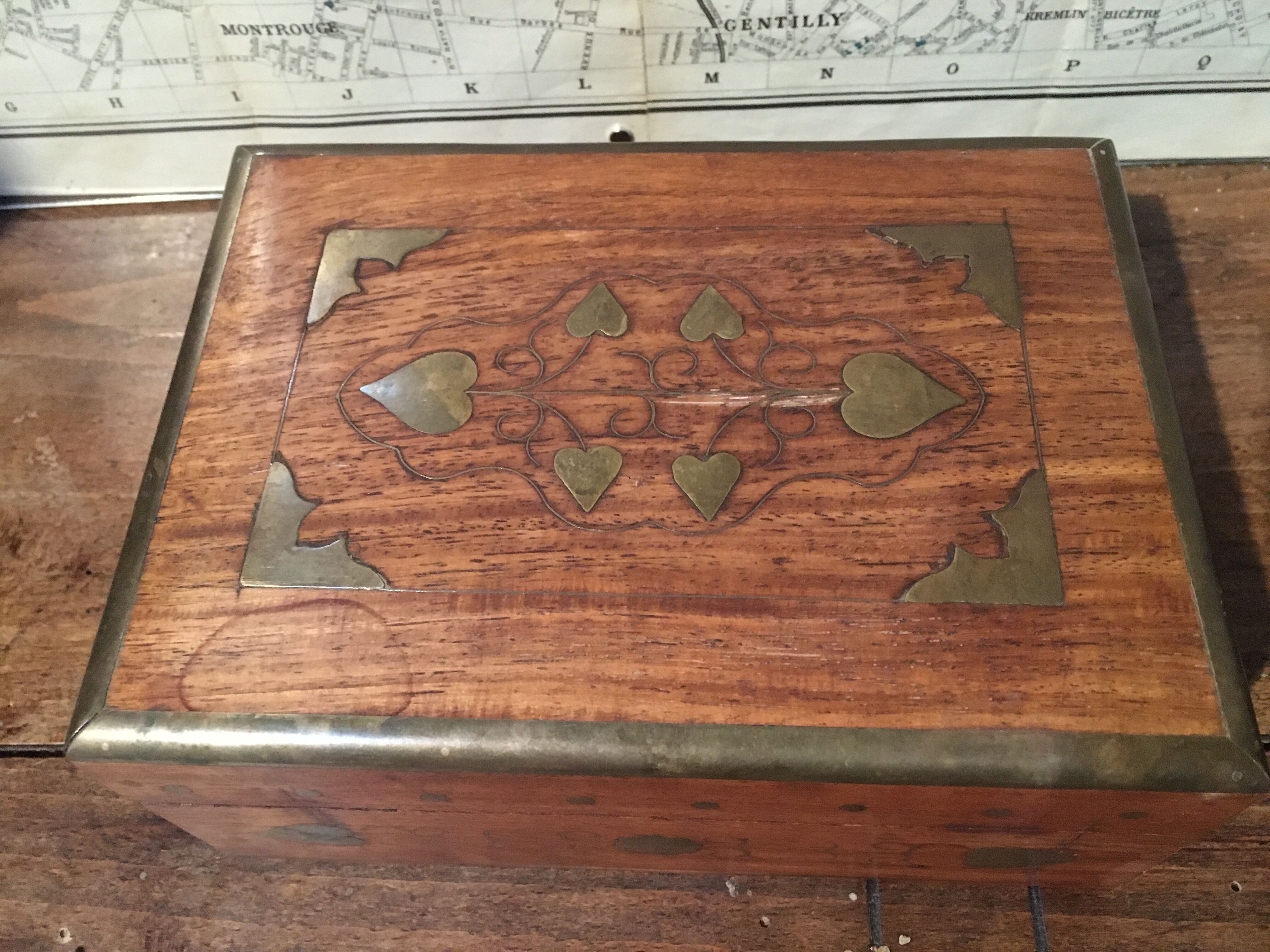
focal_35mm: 29
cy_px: 476
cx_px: 635
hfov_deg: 61.7
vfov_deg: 48.2
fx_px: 1064
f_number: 2.2
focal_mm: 4.15
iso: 320
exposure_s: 1/17
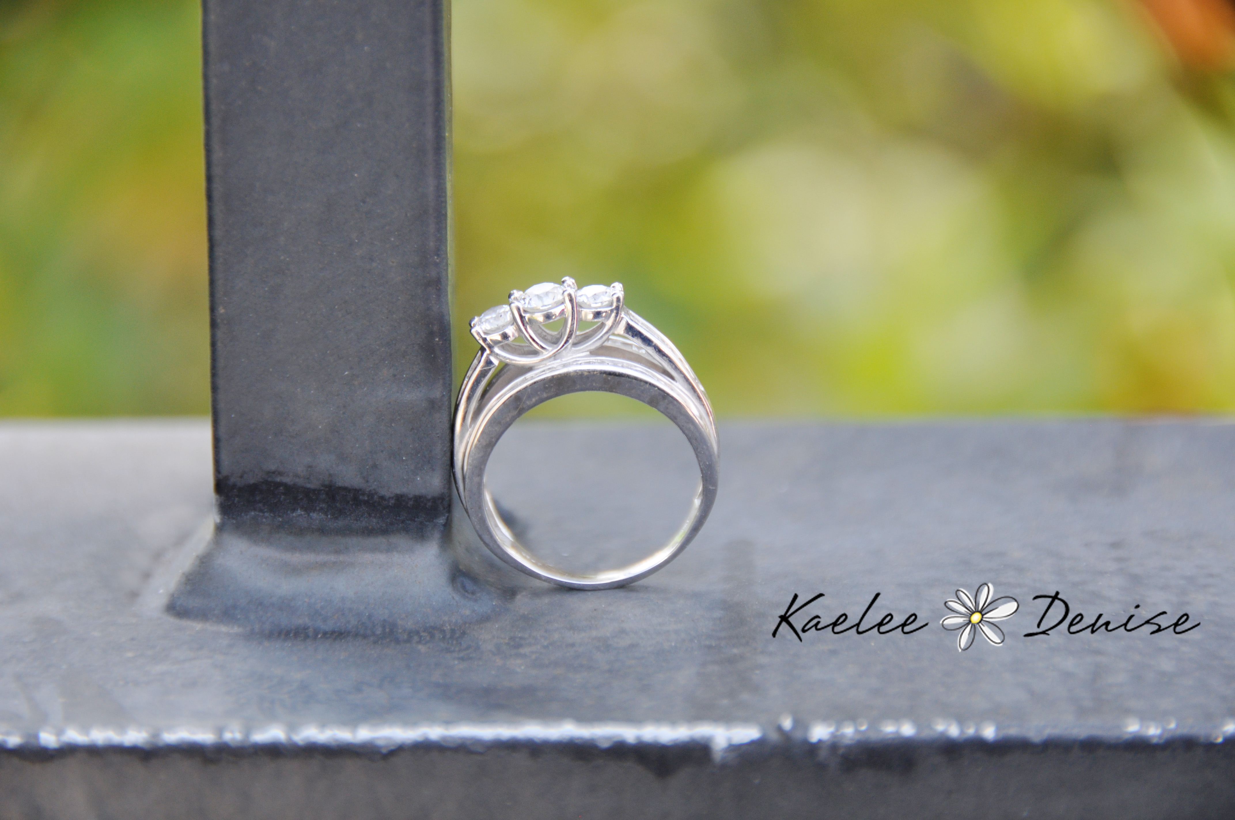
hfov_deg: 8.1
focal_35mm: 255
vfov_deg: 5.4
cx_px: 618
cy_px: 410
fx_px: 8737
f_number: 5.6
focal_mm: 170
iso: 320
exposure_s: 1/160
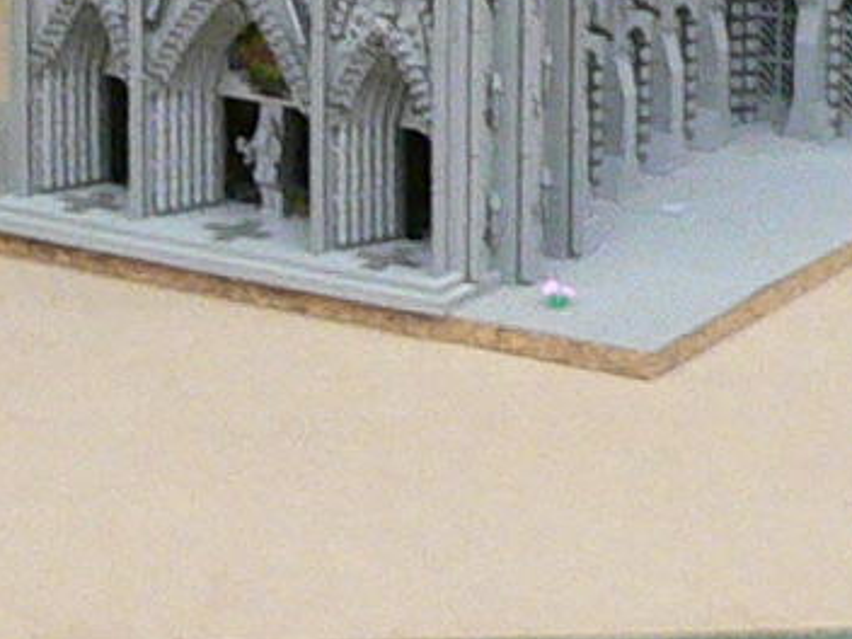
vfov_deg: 5.6
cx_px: 266
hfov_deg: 7.6
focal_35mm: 262
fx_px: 6449
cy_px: -518
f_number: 2.8
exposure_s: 1/20
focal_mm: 6
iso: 200
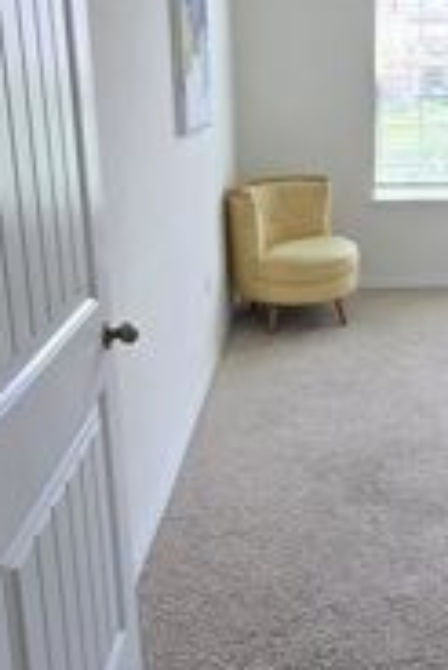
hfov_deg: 33.9
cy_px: 251
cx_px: 300
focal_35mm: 39
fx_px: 727
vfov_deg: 49.0
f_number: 2.2
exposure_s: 1/60
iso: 64
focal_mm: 1.7
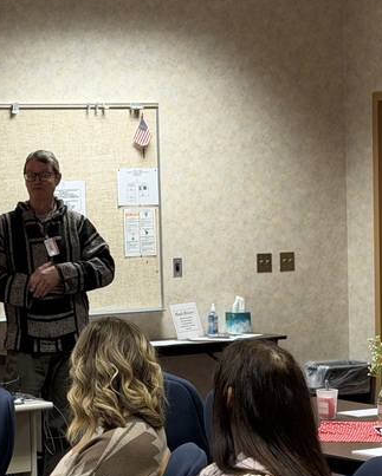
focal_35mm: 119
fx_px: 1680
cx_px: 83
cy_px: 322
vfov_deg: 16.1
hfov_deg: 12.9
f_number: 1.78
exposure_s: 1/60
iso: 125
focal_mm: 6.76
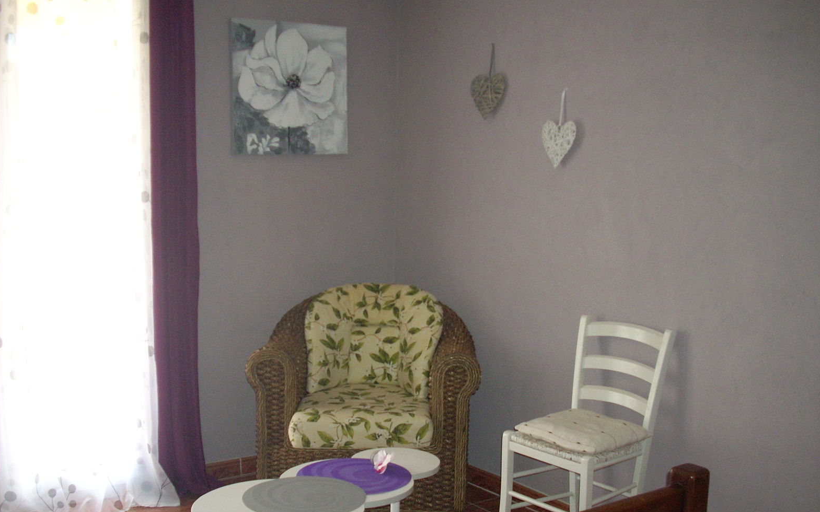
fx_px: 894
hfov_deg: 49.3
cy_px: 288
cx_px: 412
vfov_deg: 31.9
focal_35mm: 40
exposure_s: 1/30
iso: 200
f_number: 2.8
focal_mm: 6.2
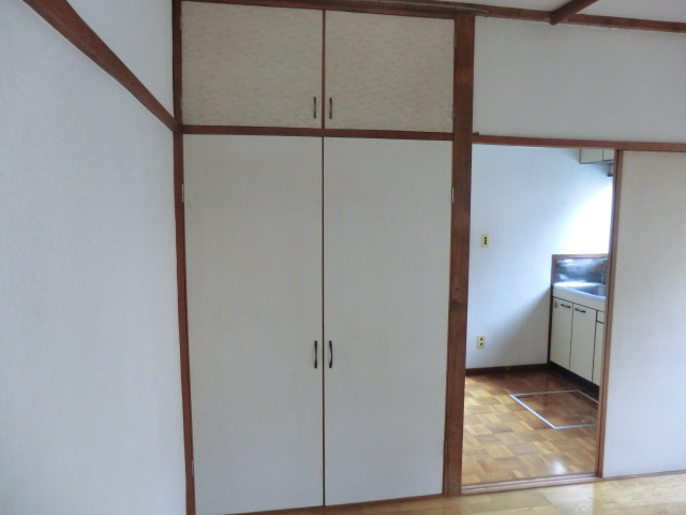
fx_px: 476
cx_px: 343
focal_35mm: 24
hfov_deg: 71.6
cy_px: 258
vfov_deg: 56.8
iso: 400
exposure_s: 1/60
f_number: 3.2
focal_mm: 4.3
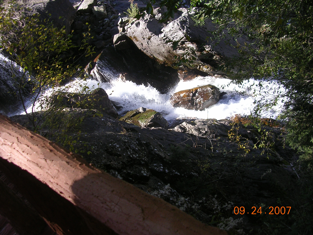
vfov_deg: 37.7
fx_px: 344
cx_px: 156
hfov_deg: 49.0
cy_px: 118
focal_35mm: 38
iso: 50
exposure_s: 1/328
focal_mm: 5.8
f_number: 2.8
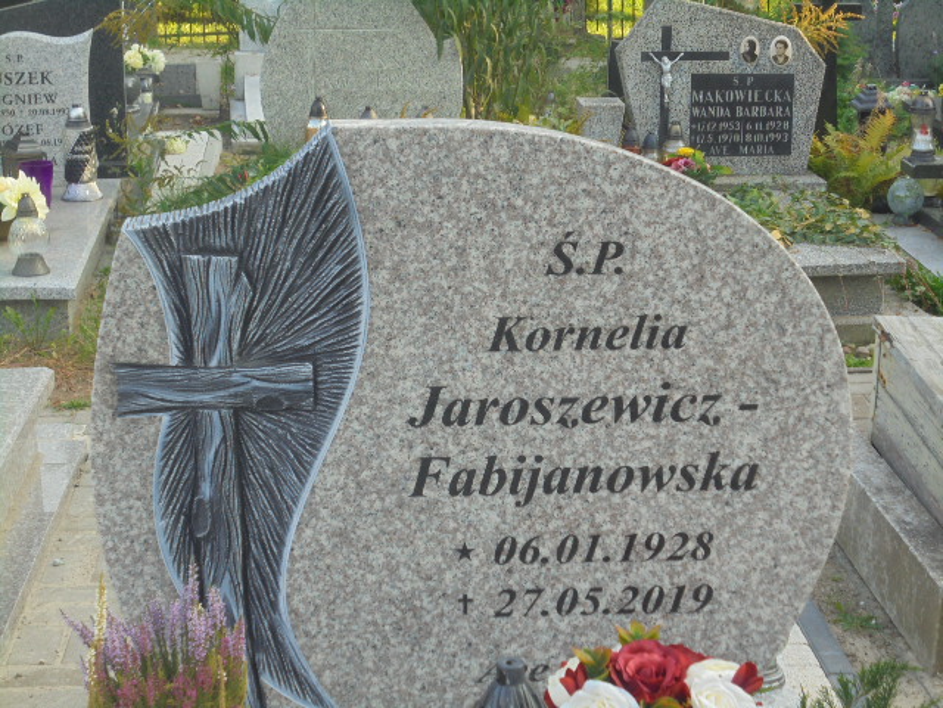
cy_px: 354
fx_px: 1989
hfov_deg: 26.7
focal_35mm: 73
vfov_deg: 20.2
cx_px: 472
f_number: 6.1
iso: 100
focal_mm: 13.1
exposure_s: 1/30
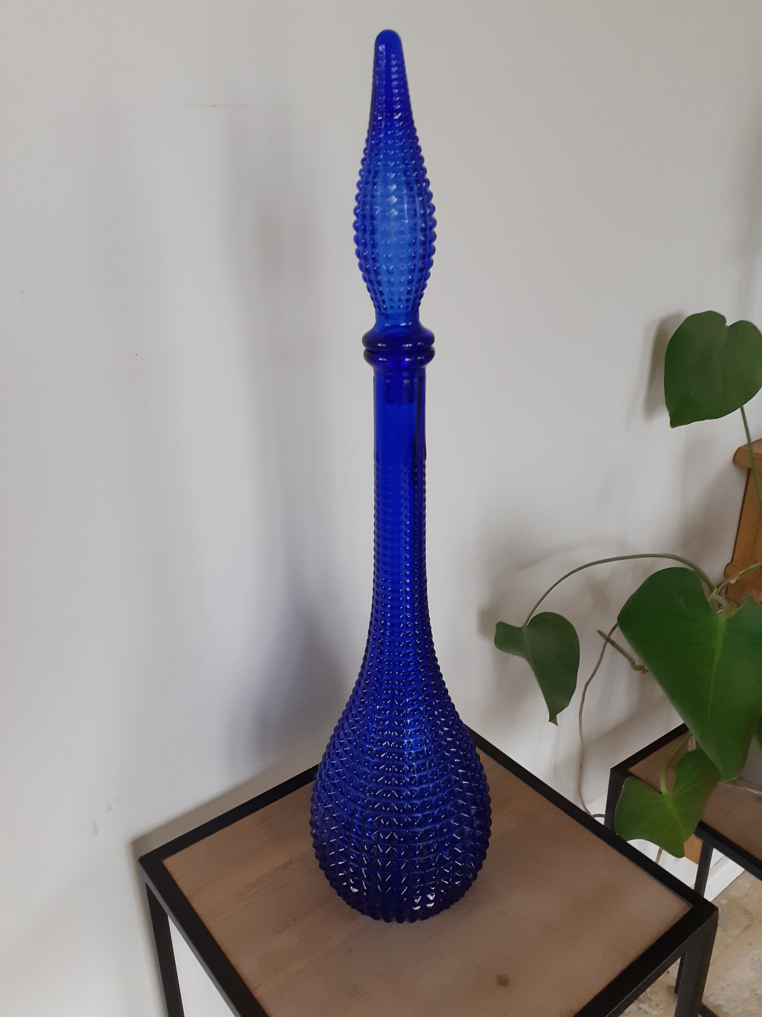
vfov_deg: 65.3
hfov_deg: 51.4
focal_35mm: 27
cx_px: 381
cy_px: 508
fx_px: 792
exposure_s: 1/50
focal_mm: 3.6
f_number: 1.9
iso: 160
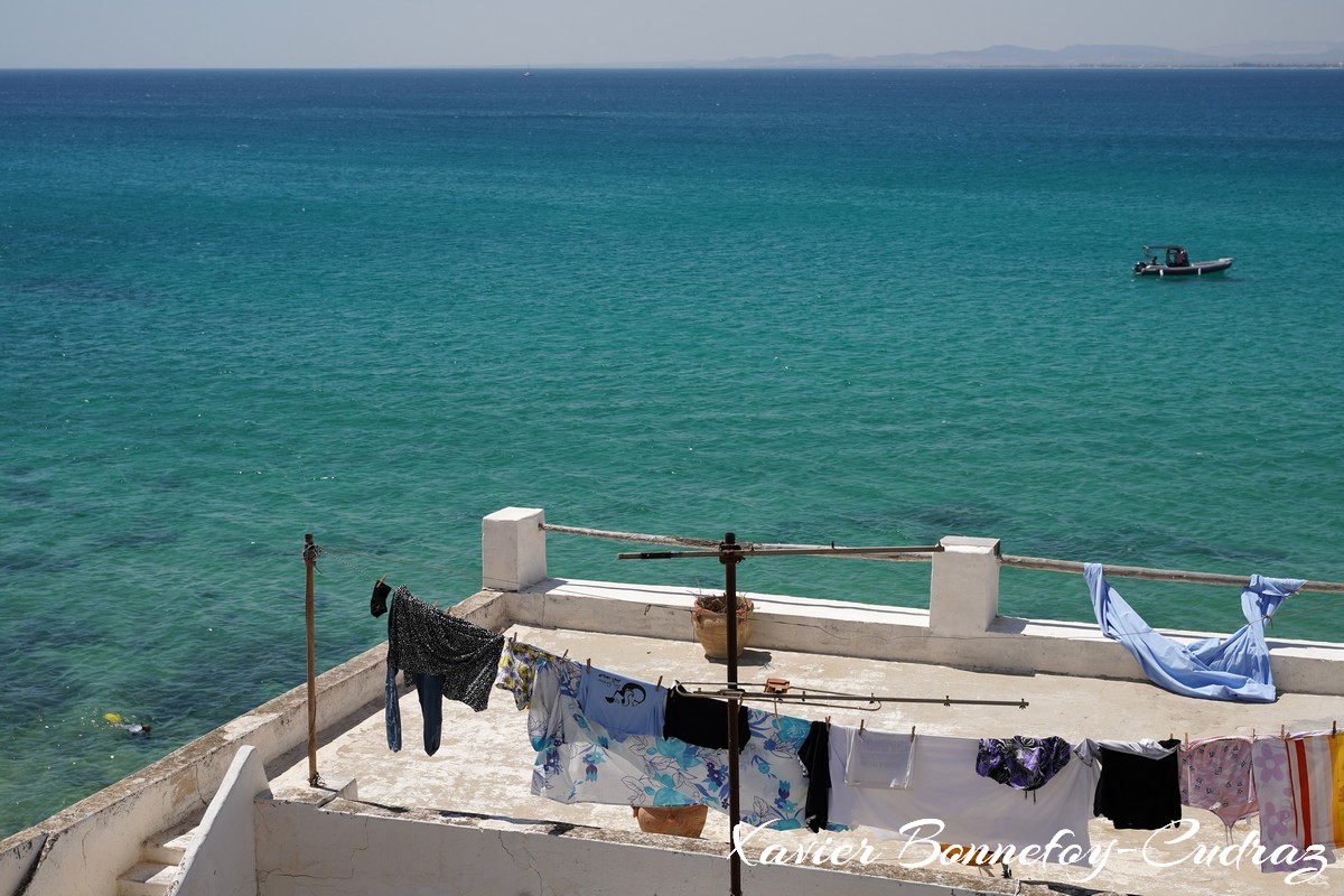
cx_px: 672
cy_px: 448
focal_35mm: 57
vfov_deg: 23.8
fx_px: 2128
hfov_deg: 35.1
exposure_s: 1/640
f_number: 8
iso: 100
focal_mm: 57
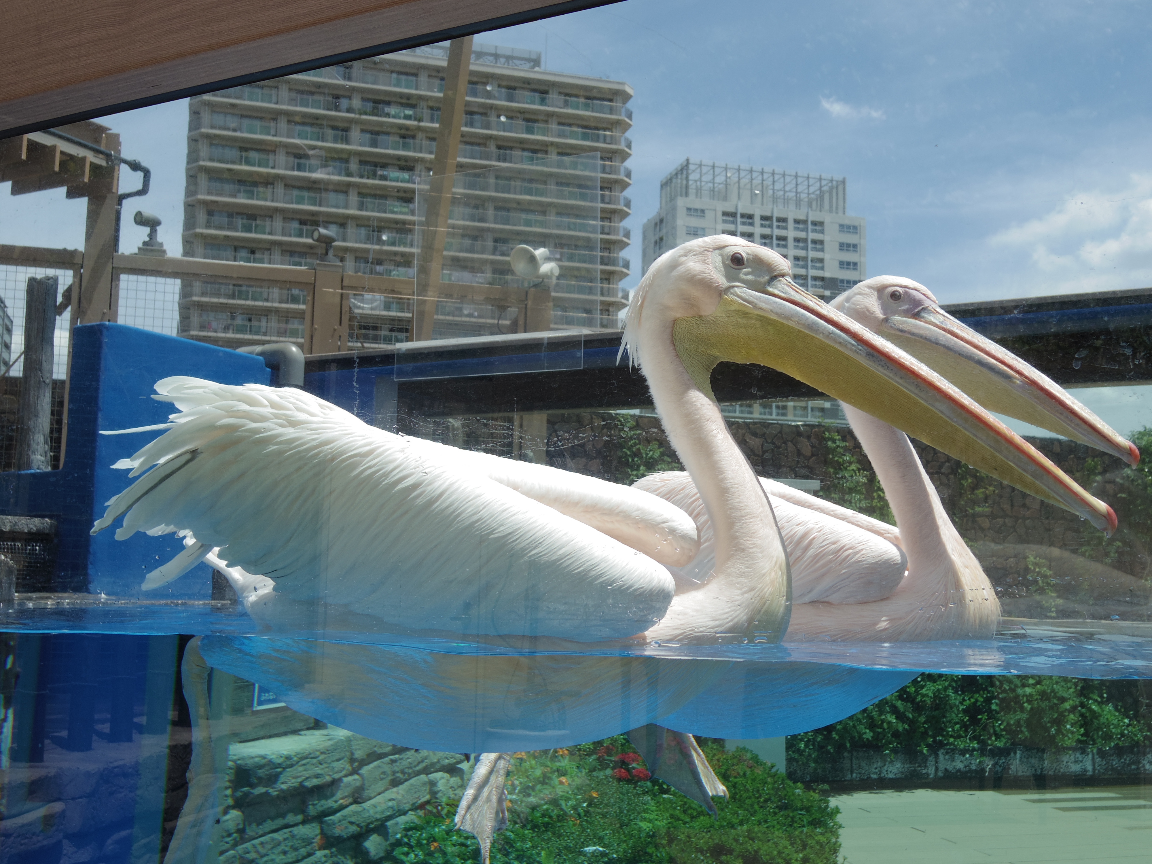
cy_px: 432
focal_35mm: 39
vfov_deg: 36.8
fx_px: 1298
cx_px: 576
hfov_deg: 47.9
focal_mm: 8.5
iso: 100
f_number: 4
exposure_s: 1/800
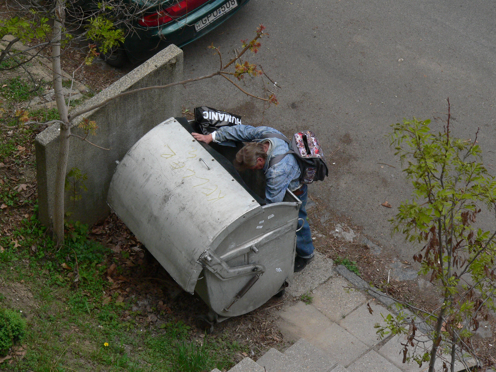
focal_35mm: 138
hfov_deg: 14.3
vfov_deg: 10.7
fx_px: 1977
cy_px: 186
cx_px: 248
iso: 200
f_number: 5.2
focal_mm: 23
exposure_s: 1/500
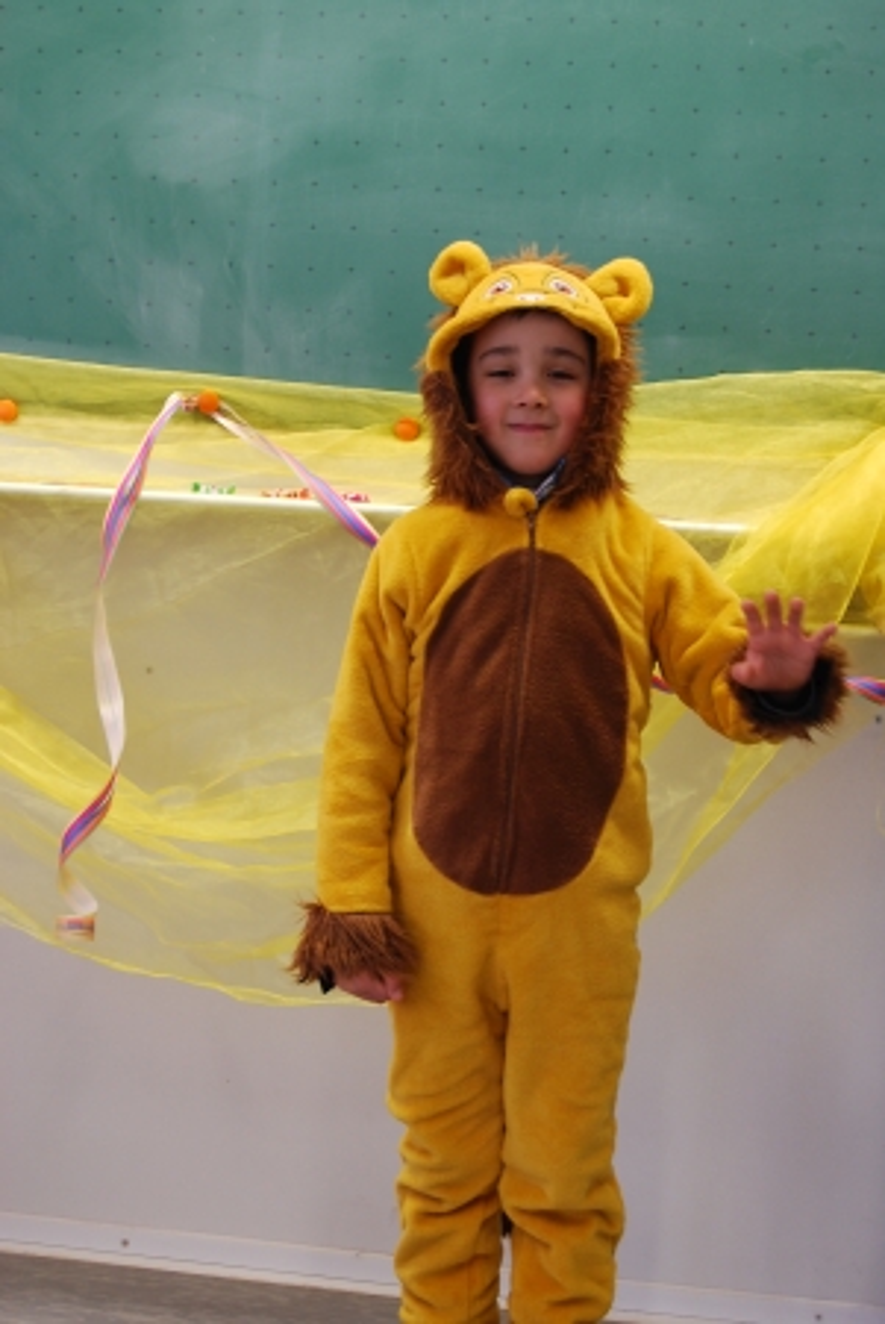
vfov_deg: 29.2
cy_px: 662
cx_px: 442
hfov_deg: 19.8
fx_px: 2538
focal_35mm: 69
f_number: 5.3
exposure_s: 1/30
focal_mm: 46
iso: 360
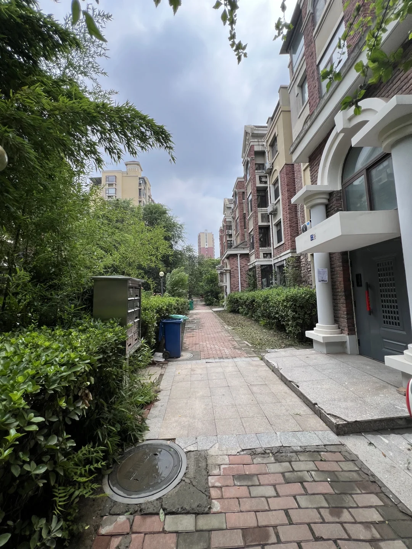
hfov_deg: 89.9
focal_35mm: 13
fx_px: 206
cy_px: 274
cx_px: 206
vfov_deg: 106.2
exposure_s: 1/1357
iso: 32
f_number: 1.8
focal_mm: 1.57
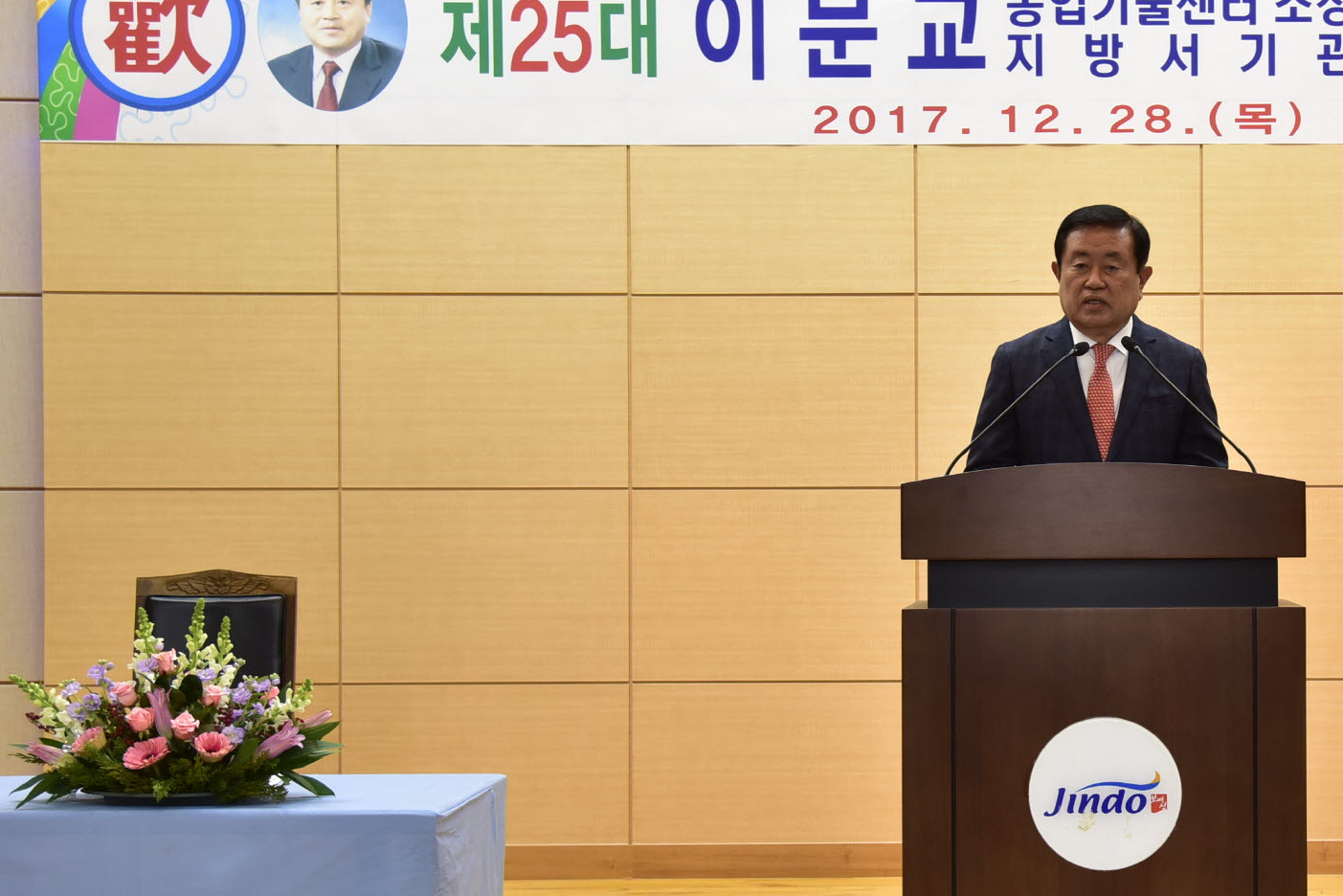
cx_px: 1099
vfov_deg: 20.9
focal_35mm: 65
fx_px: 2425
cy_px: 503
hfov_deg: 30.1
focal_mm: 38
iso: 800
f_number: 4.5
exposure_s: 1/125
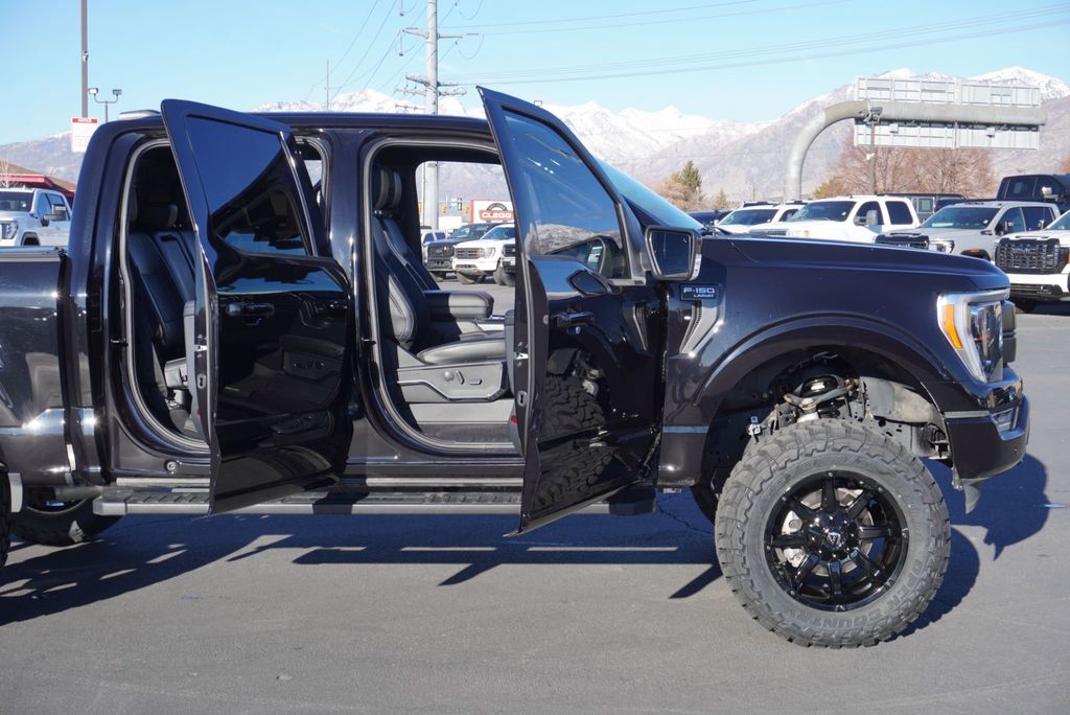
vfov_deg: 27.3
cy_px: 358
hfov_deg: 39.9
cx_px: 535
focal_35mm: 50
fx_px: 1472
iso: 100
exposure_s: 1/160
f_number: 8
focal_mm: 33
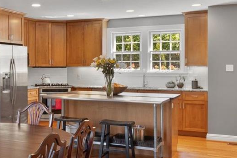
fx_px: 323
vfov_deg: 27.5
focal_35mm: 49
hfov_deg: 38.9
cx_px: 49
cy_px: 80
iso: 400
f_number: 6.3
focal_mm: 8
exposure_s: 1/5
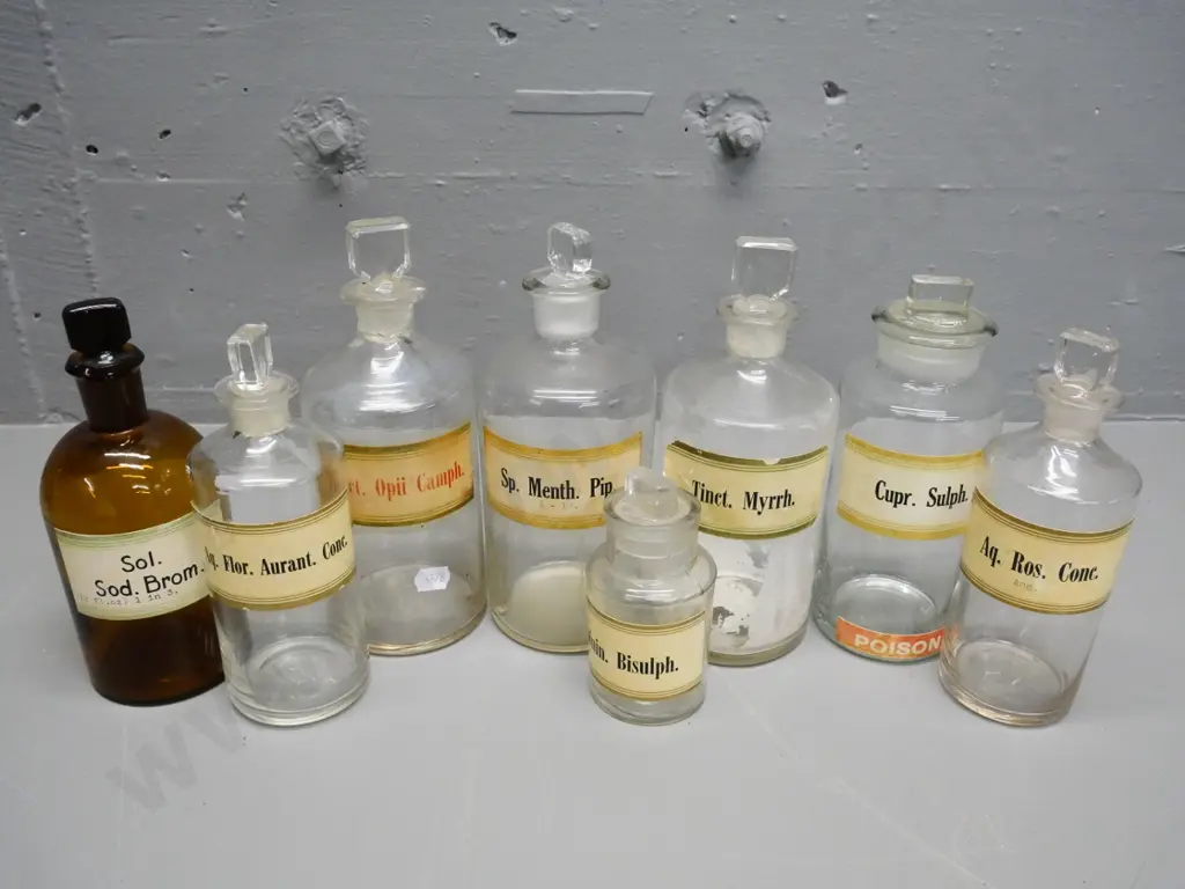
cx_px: 592
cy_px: 444
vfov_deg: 46.8
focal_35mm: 30
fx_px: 1027
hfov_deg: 60.0
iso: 3200
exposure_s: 1/100
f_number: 7.1
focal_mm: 15
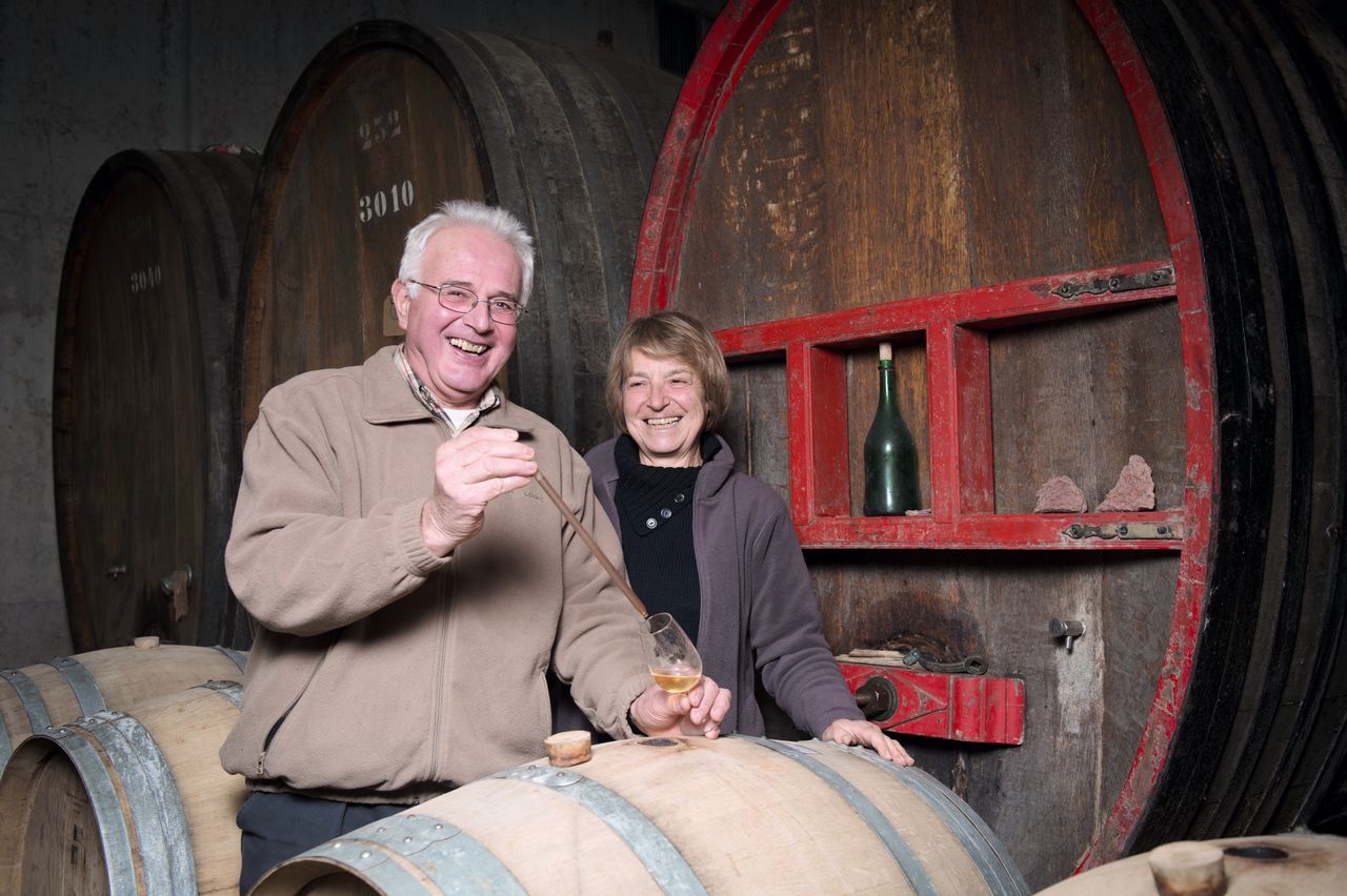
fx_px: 1309
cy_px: 448
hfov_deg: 54.5
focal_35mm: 35
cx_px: 674
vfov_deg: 37.8
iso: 400
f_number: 5.6
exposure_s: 1/350
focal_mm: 35
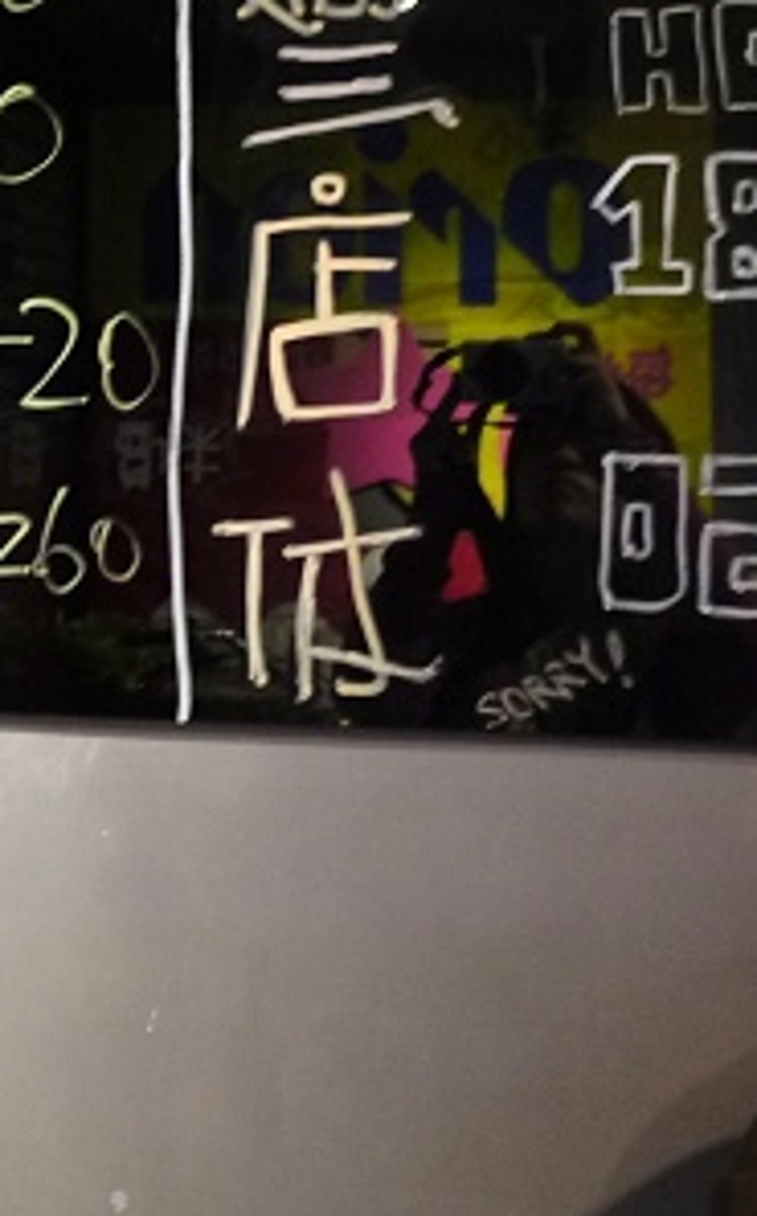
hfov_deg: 19.6
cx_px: -25
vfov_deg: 31.4
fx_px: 2118
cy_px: 278
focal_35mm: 64
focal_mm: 14
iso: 800
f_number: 2.5
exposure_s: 1/15
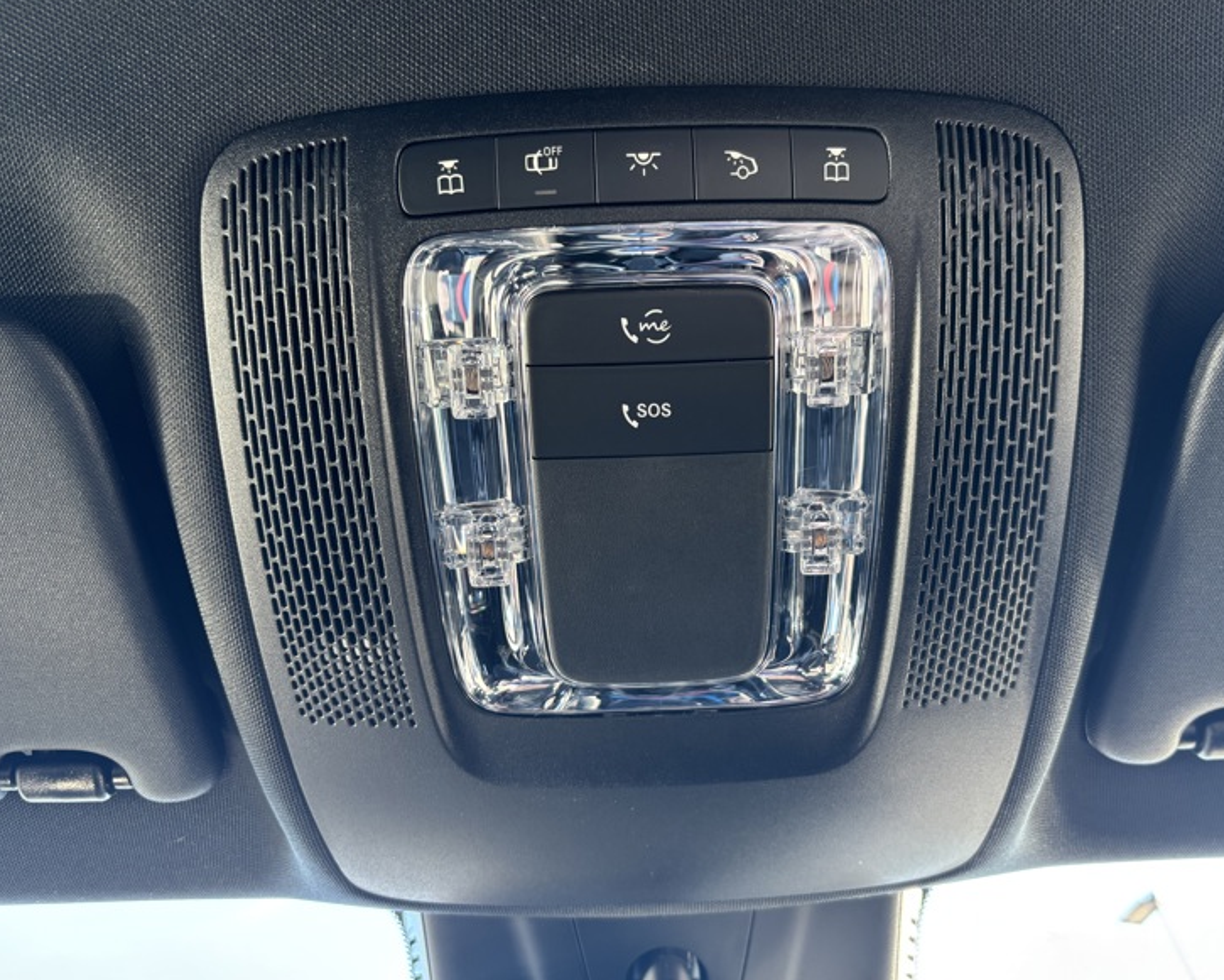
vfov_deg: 51.5
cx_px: 655
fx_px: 1014
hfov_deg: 62.1
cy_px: 487
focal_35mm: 28
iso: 125
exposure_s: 1/85
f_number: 1.6
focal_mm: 5.96
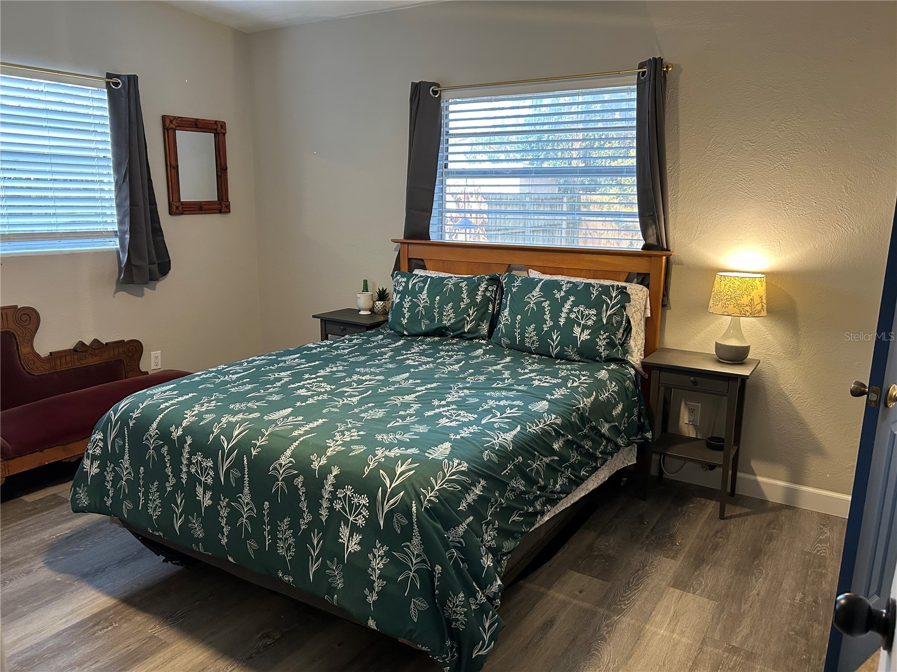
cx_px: 448
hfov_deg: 67.3
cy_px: 336
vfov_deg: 53.1
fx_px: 674
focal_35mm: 26
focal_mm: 5.7
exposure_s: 1/60
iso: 250
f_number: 1.5
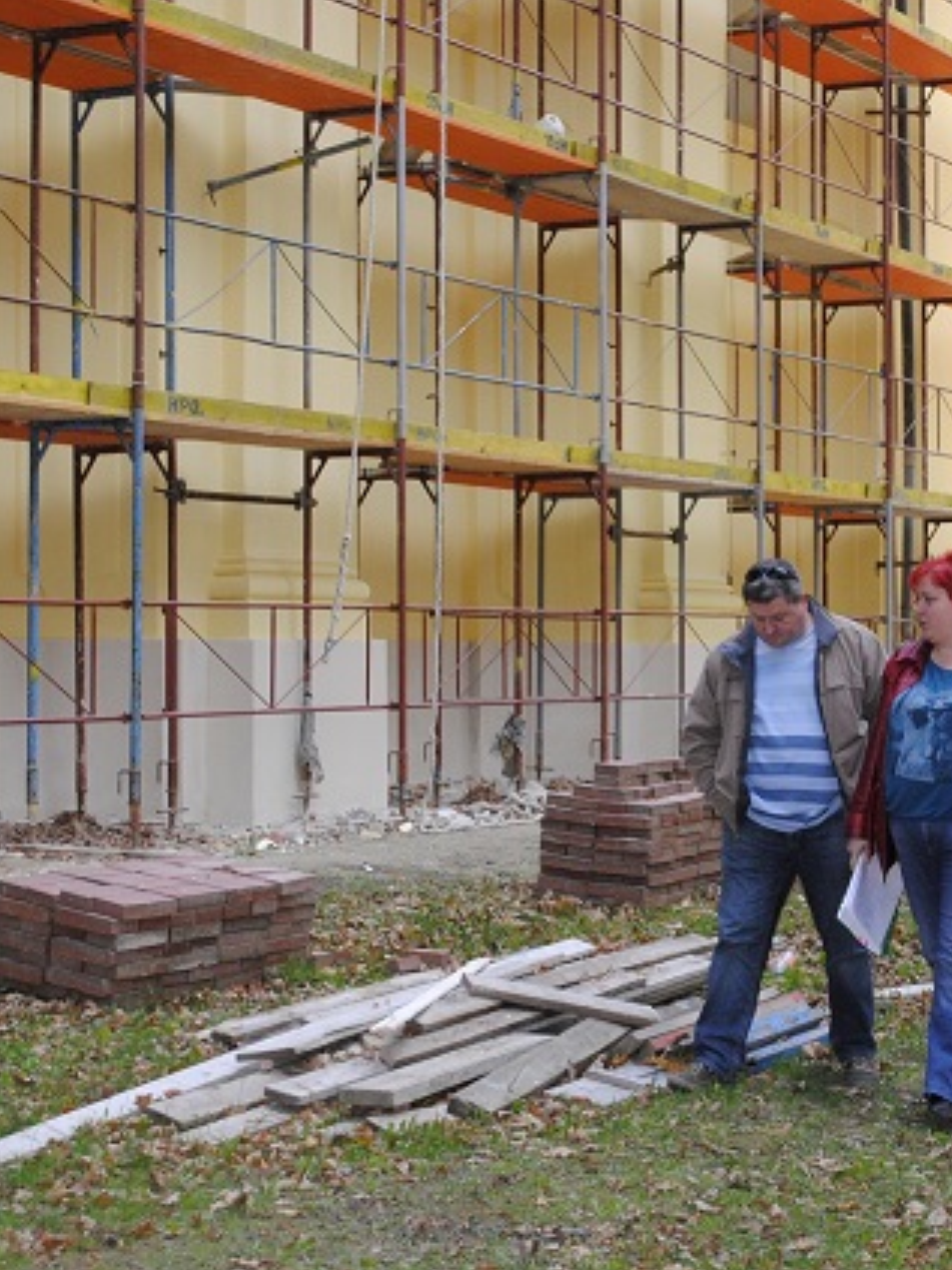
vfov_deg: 26.3
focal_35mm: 74
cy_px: 638
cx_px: 641
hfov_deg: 19.8
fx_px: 2715
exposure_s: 1/200
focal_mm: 34
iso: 800
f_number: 5.6
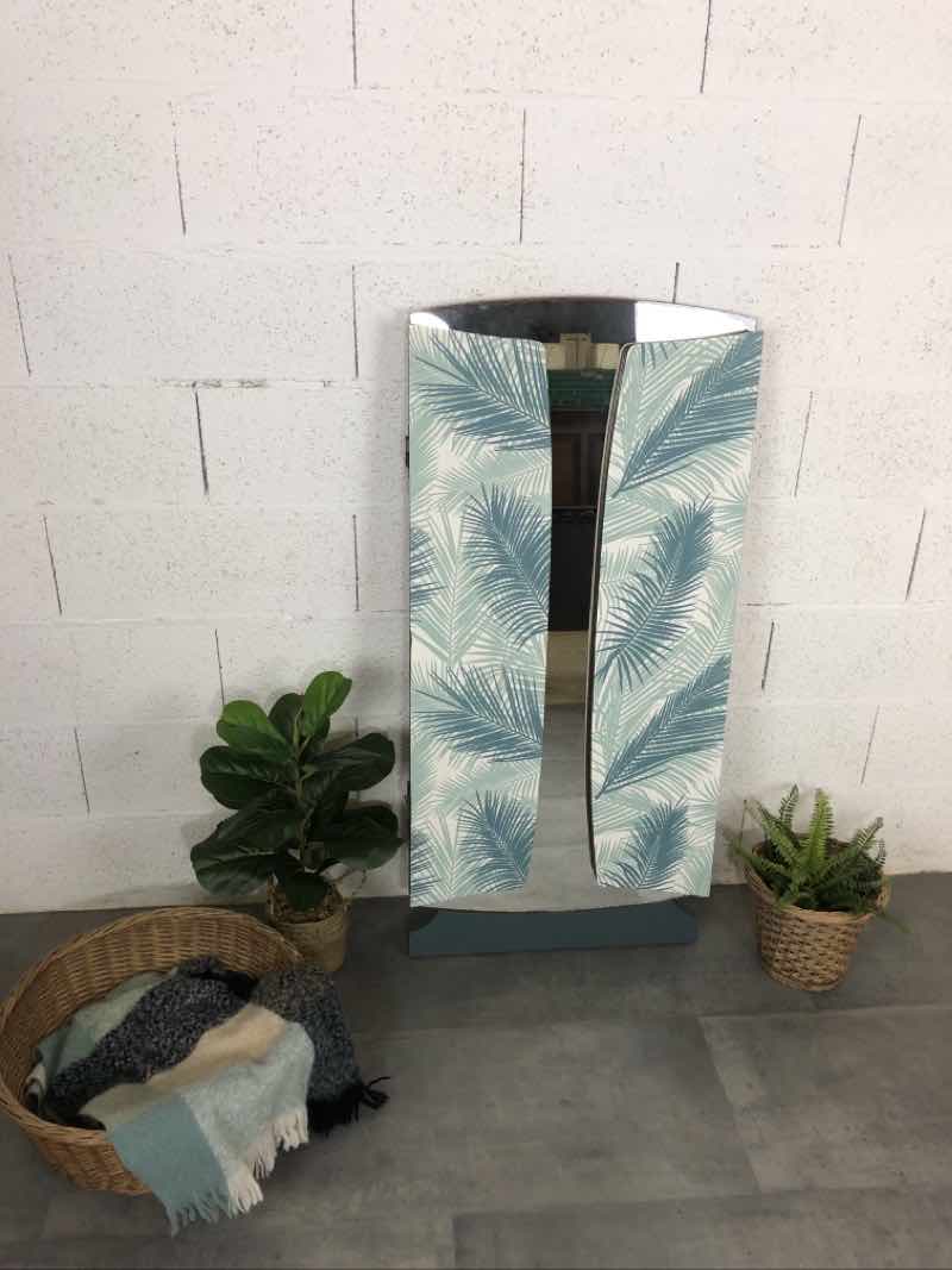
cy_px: 635
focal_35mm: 28
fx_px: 1027
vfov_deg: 63.4
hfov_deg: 49.7
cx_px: 476
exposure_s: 1/33
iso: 40
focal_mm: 3.99
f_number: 1.8
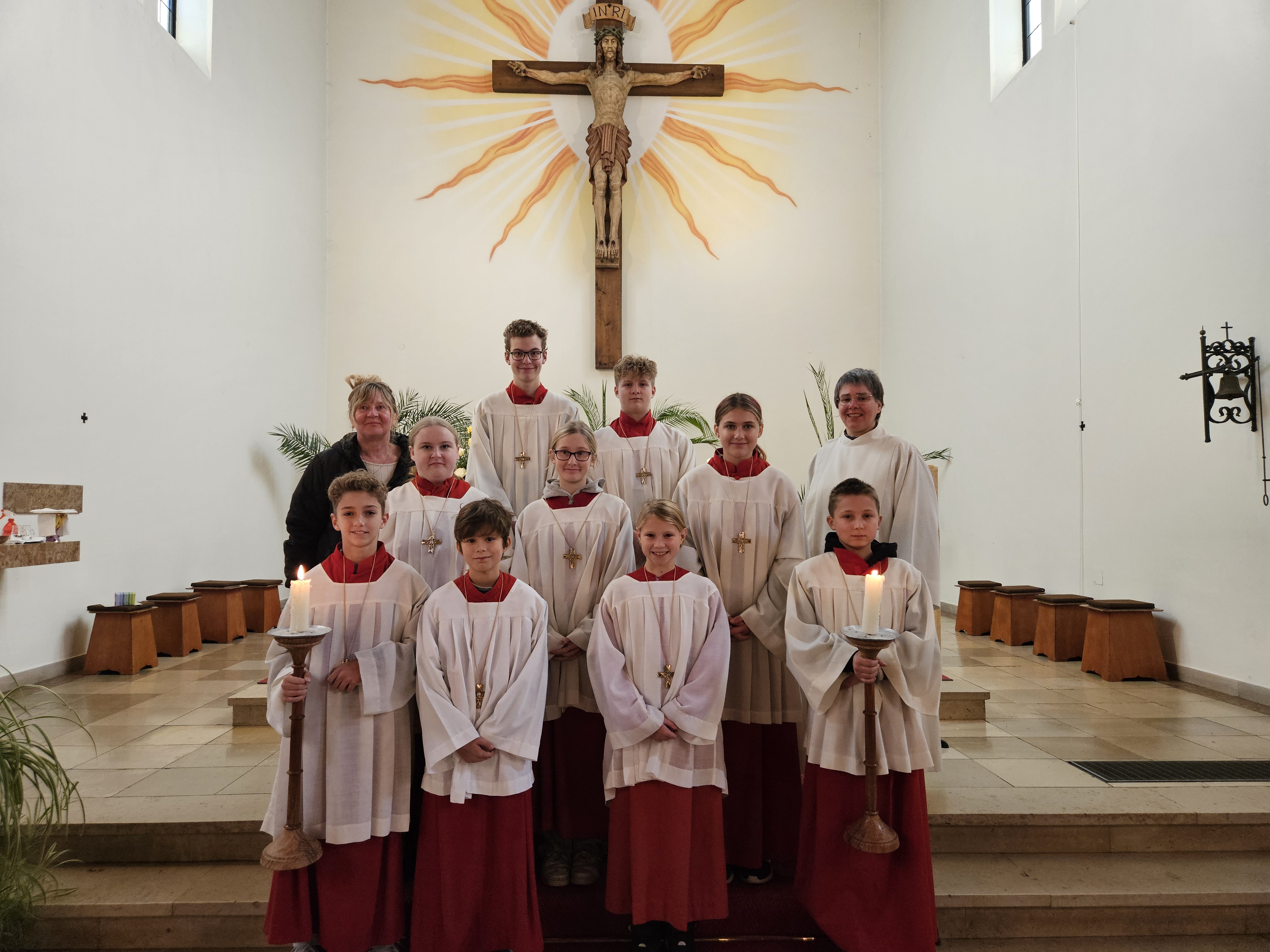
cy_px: 476
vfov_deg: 58.9
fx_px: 844
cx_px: 635
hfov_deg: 73.9
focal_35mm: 23
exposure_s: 1/100
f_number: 1.8
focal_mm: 5.4
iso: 250
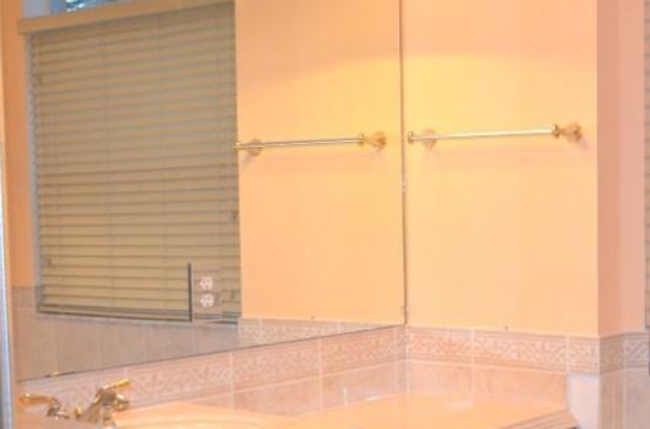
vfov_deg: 20.4
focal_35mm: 66
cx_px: 559
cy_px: 278
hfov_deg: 29.6
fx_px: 1188
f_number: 3.8
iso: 450
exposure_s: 1/60
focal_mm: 20
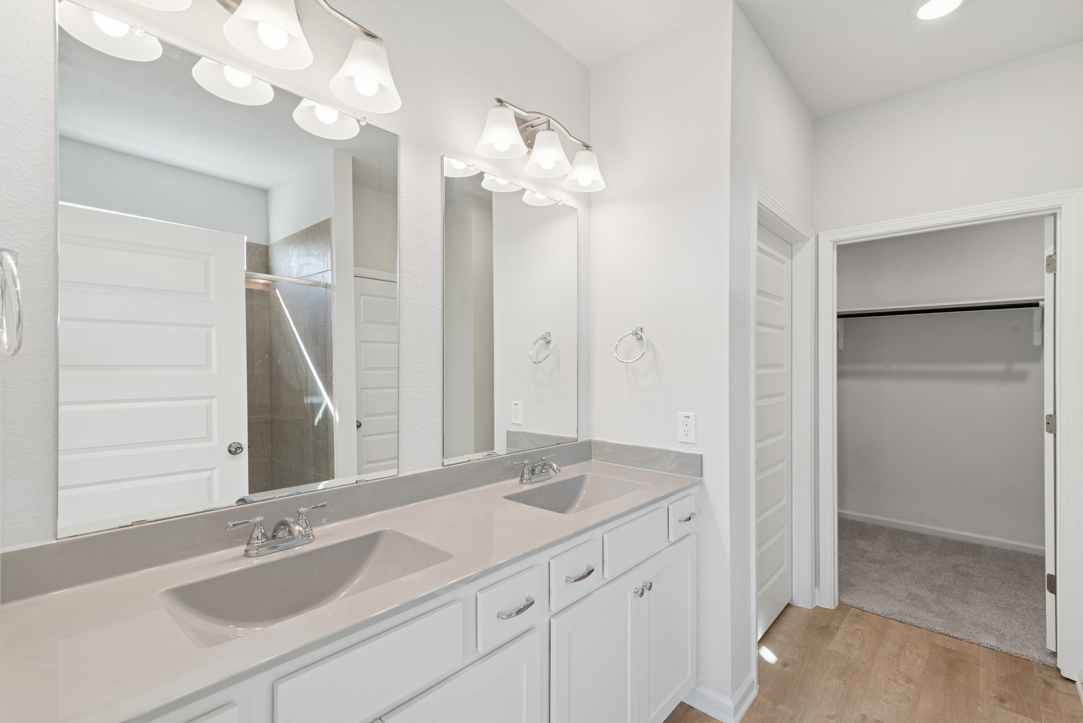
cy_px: 362
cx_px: 542
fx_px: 481
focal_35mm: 16
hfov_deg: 96.7
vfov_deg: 73.8
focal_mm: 16
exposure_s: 1/10
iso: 100
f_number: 9
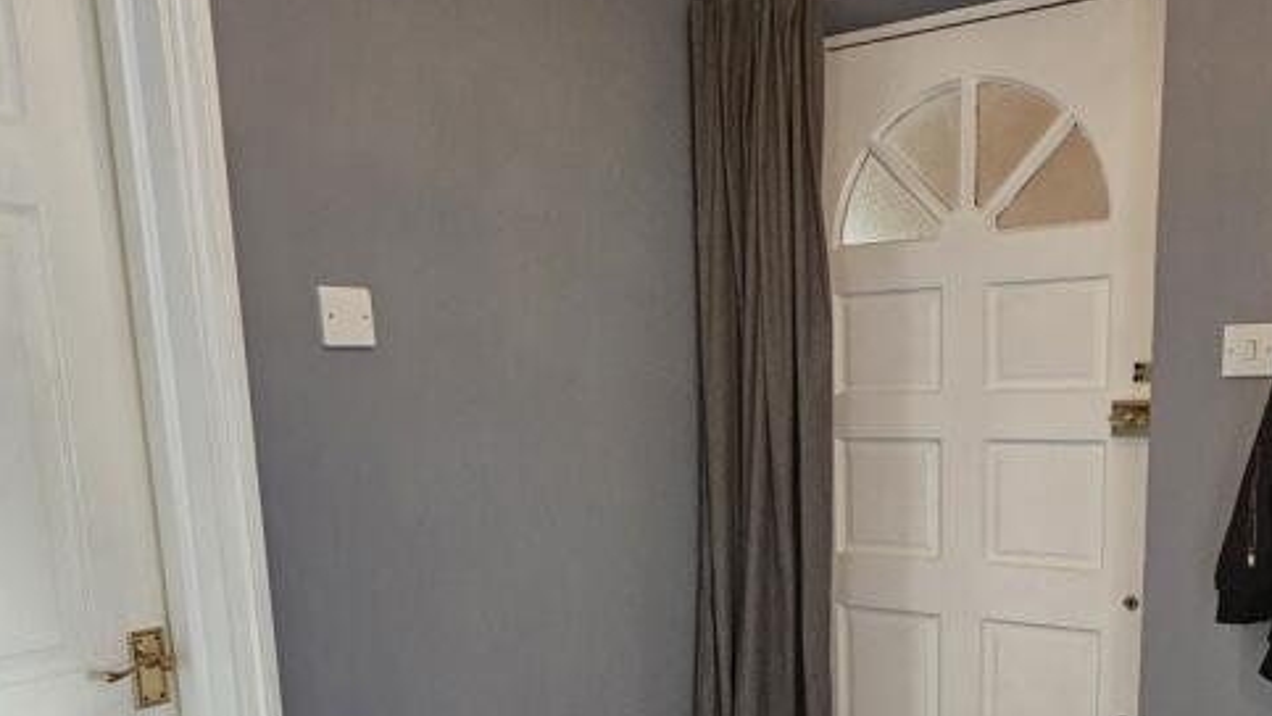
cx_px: 793
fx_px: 1012
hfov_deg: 63.4
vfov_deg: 37.4
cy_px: 590
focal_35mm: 30
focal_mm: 2.2
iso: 400
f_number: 2.2
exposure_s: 1/33
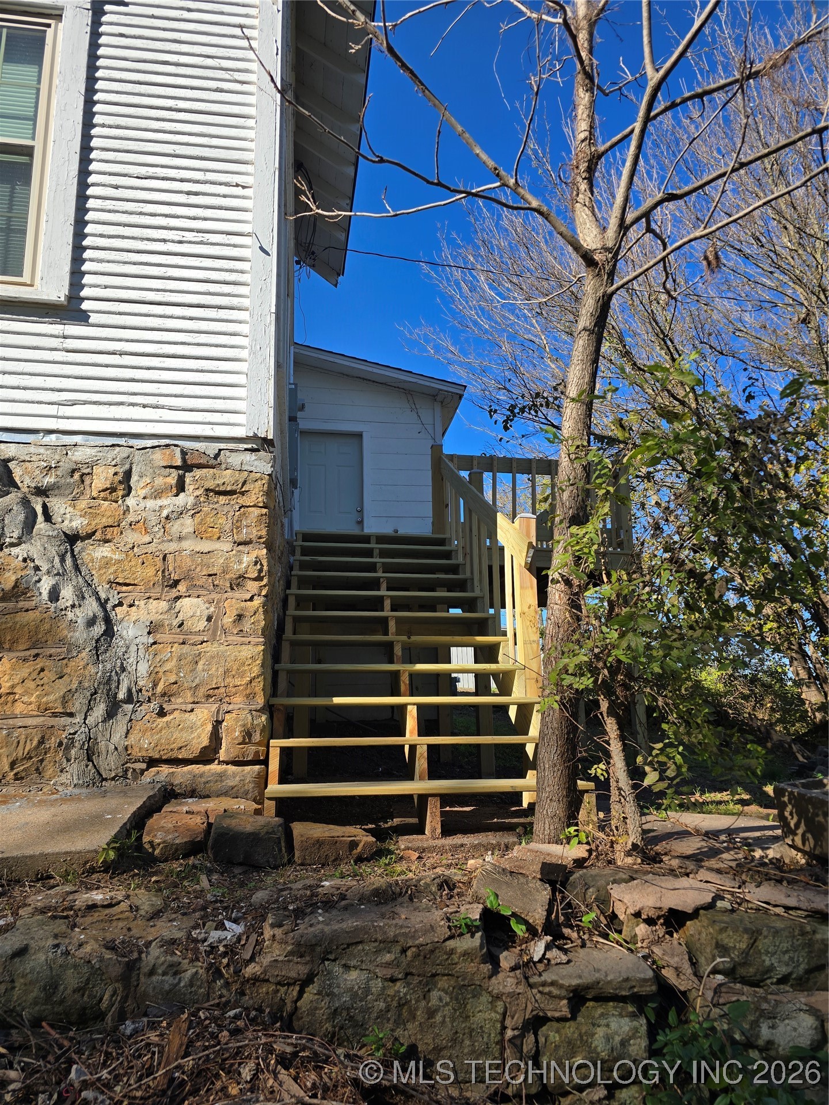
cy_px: 552
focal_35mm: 23
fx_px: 734
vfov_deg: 73.9
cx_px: 414
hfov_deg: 58.9
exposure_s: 1/604
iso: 12
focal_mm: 6.3
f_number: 1.7
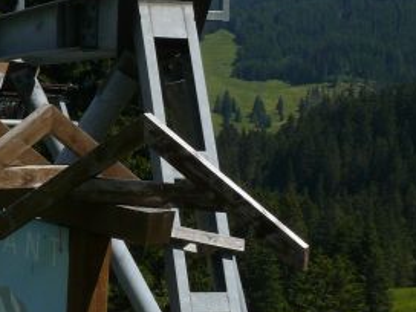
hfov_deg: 17.8
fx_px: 1238
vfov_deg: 14.4
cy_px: 150
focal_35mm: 103
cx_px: -138
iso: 100
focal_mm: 7.4
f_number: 8
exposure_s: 1/400
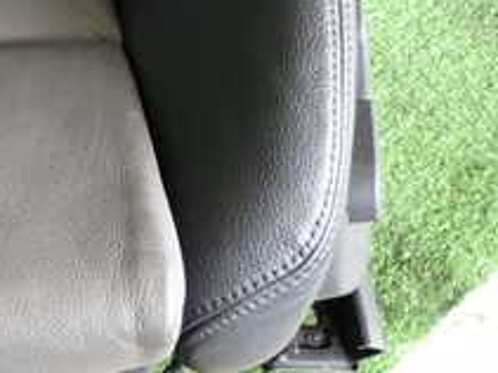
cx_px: -186
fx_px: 1021
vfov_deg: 20.4
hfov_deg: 23.5
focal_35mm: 71
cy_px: 54
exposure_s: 1/50
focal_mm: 4.5
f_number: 2
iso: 200
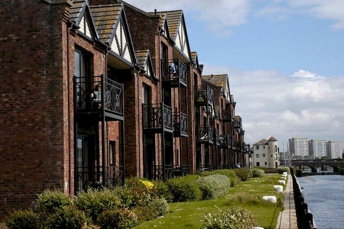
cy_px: 114
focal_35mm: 60
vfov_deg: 22.6
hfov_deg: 33.4
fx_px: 573
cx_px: 172
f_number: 9.5
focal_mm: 40
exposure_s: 1/350
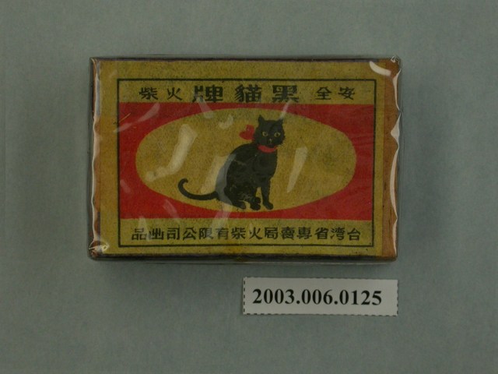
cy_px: 187
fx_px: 2216
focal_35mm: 154
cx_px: 249
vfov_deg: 9.6
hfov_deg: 12.8
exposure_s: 1/30
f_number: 5.1
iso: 100
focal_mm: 32
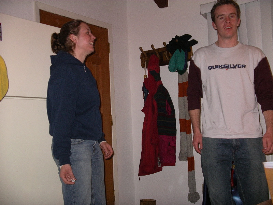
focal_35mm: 52
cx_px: 136
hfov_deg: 36.8
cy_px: 102
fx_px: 410
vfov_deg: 28.0
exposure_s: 1/46
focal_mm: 10.9
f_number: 3.2
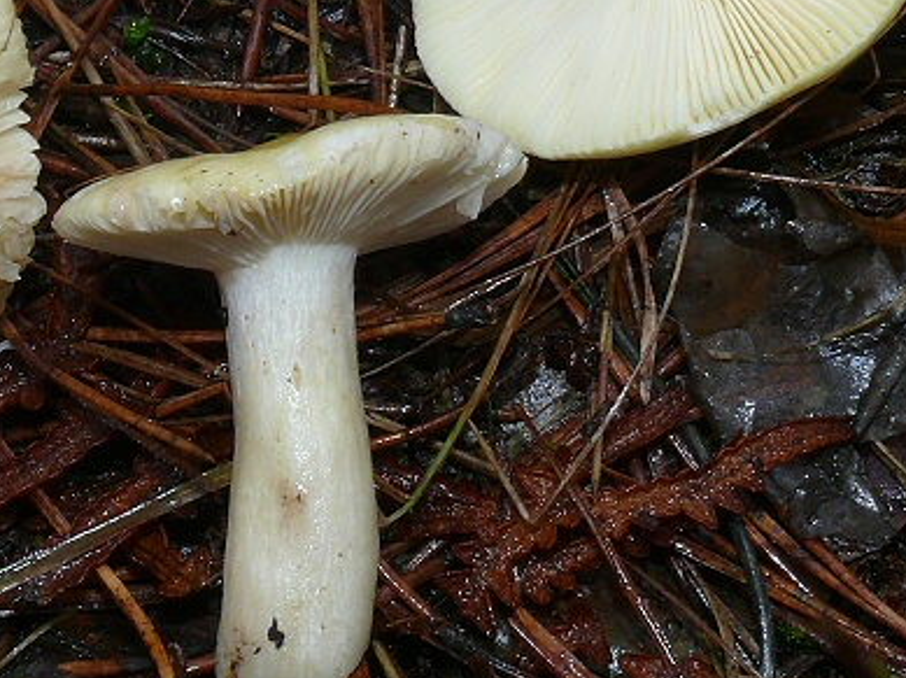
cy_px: 57
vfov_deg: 20.0
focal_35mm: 72
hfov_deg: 26.3
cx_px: 109
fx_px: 1883
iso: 100
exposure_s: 1/10
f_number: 10
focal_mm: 7.4
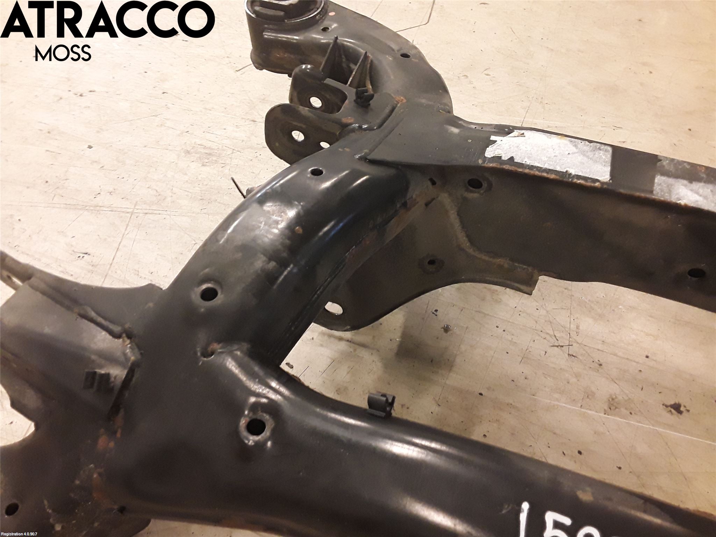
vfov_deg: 49.7
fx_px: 579
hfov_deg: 63.4
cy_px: 268
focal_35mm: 28
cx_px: 358
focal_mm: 2.91
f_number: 1.9
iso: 200
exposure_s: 1/50
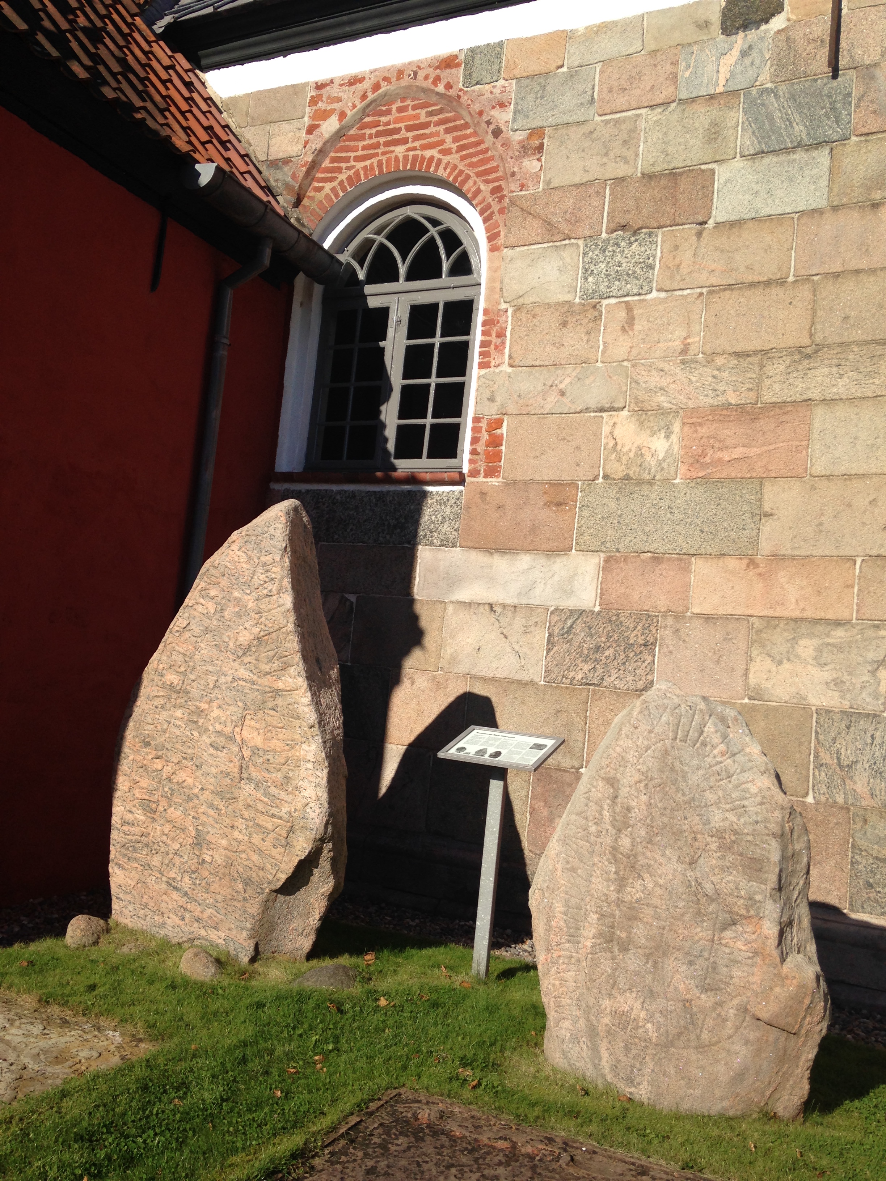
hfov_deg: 42.9
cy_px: 590
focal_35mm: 33
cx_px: 443
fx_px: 1126
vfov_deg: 55.4
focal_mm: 4.12
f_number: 2.4
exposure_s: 1/2008
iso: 50
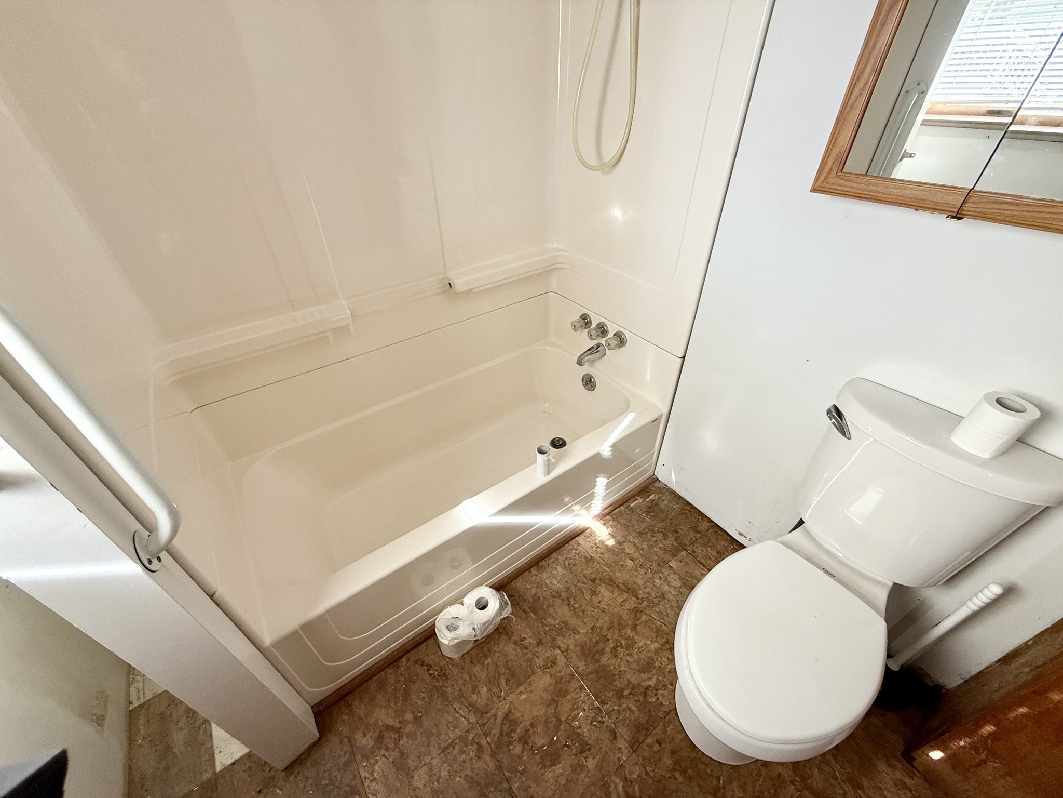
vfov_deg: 85.7
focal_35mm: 14
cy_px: 399
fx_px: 430
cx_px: 532
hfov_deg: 102.1
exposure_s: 1/99
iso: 200
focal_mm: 2.22
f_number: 2.2
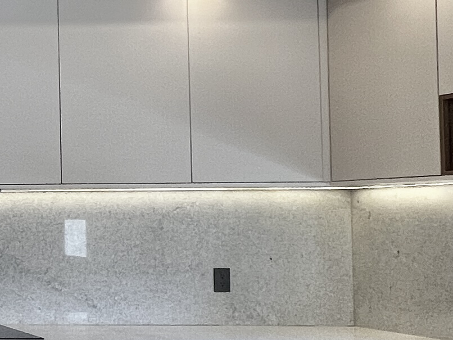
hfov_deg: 20.4
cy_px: 202
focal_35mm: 65
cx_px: -377
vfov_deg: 22.6
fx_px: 851
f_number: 1.8
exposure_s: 1/120
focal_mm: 1.57
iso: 125
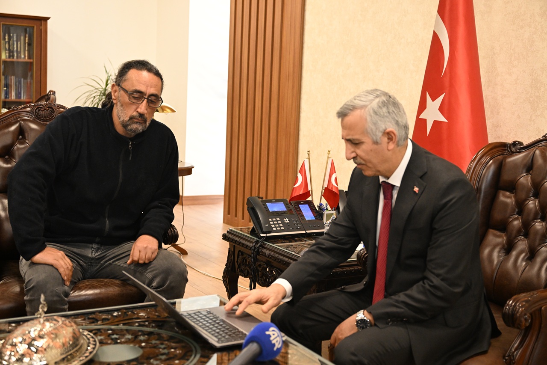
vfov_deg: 28.6
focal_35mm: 47
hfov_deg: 41.9
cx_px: 274
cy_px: 182
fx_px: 714
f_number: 4
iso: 3200
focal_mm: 47
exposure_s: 1/100
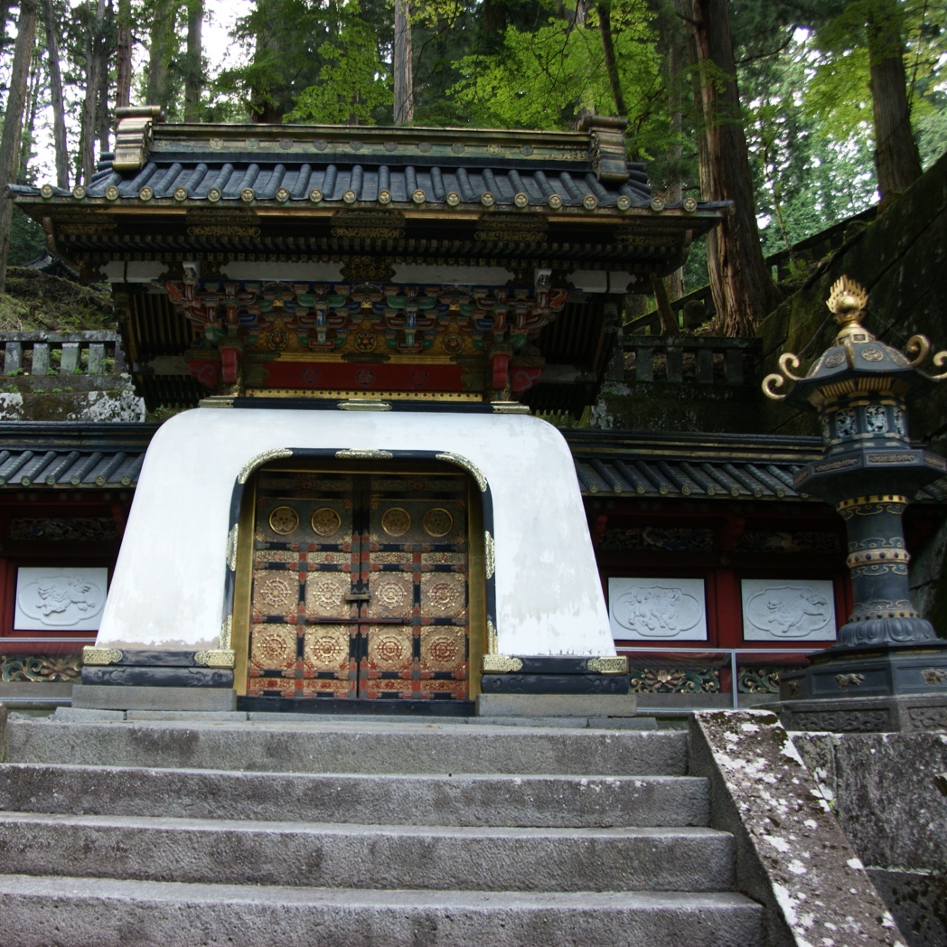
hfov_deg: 46.8
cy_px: 470
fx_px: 1083
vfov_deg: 47.2
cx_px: 352
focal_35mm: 35
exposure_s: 1/40
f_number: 4
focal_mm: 18
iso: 100
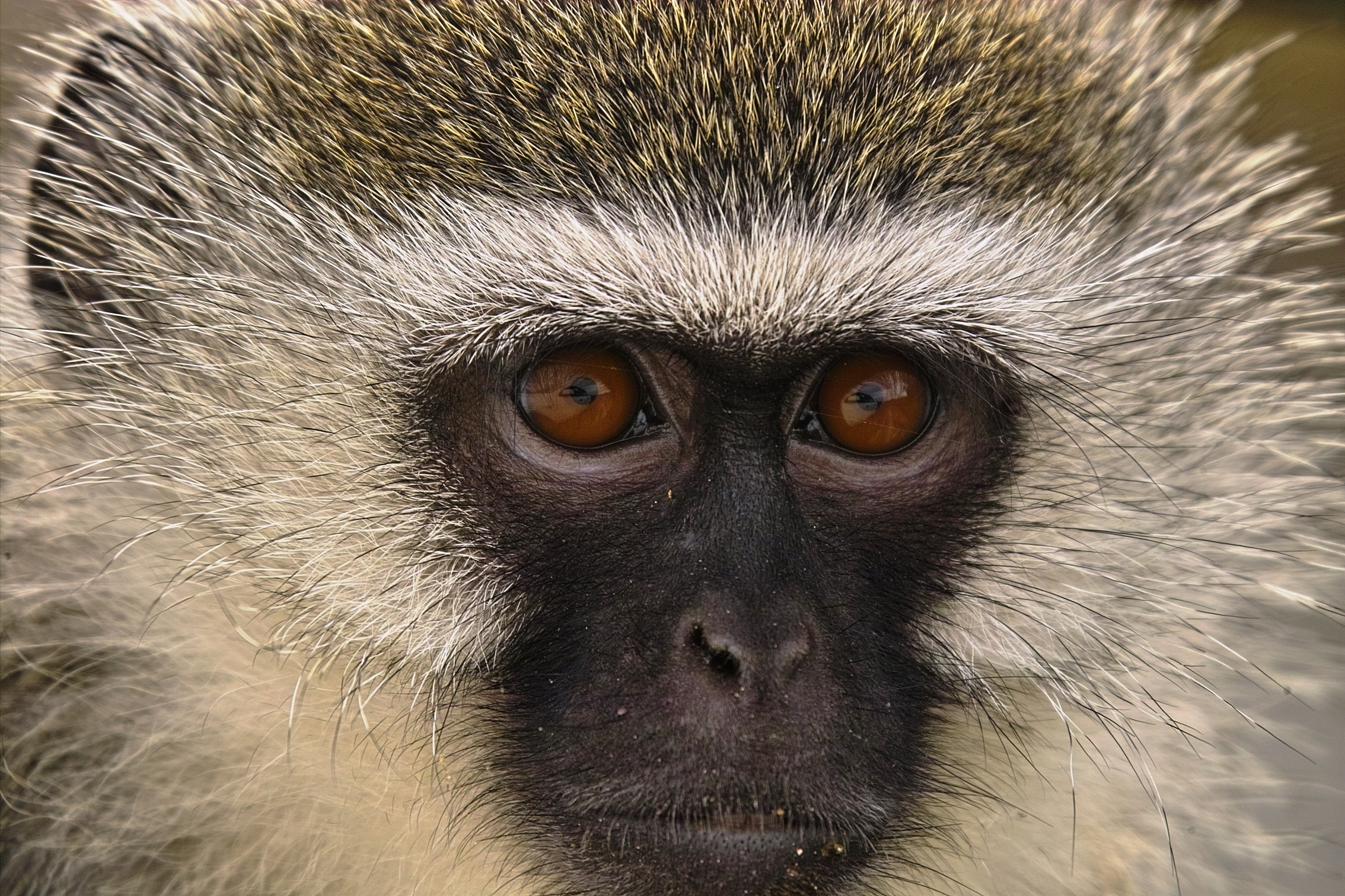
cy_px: 448
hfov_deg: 3.9
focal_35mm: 532
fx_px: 19875
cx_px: 672
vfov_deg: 2.6
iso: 200
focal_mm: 313
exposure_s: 1/125
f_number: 5.6
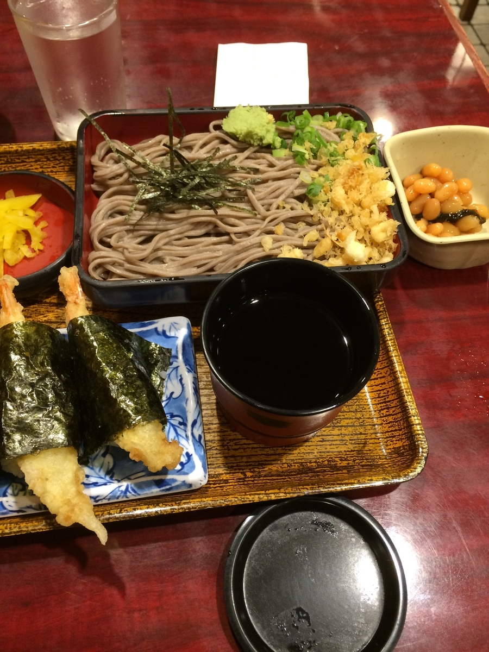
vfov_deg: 61.7
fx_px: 546
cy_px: 326
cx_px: 244
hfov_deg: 48.2
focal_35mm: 29
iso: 125
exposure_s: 1/30
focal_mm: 4.15
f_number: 2.2
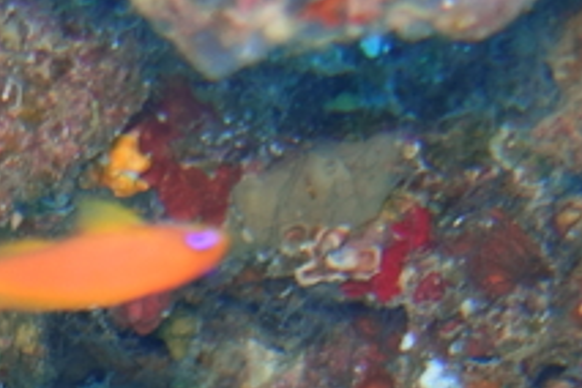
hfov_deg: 15.3
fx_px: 1988
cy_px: 853
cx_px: -314
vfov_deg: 10.1
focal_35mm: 123
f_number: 1.8
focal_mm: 8.8
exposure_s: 1/30
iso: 250
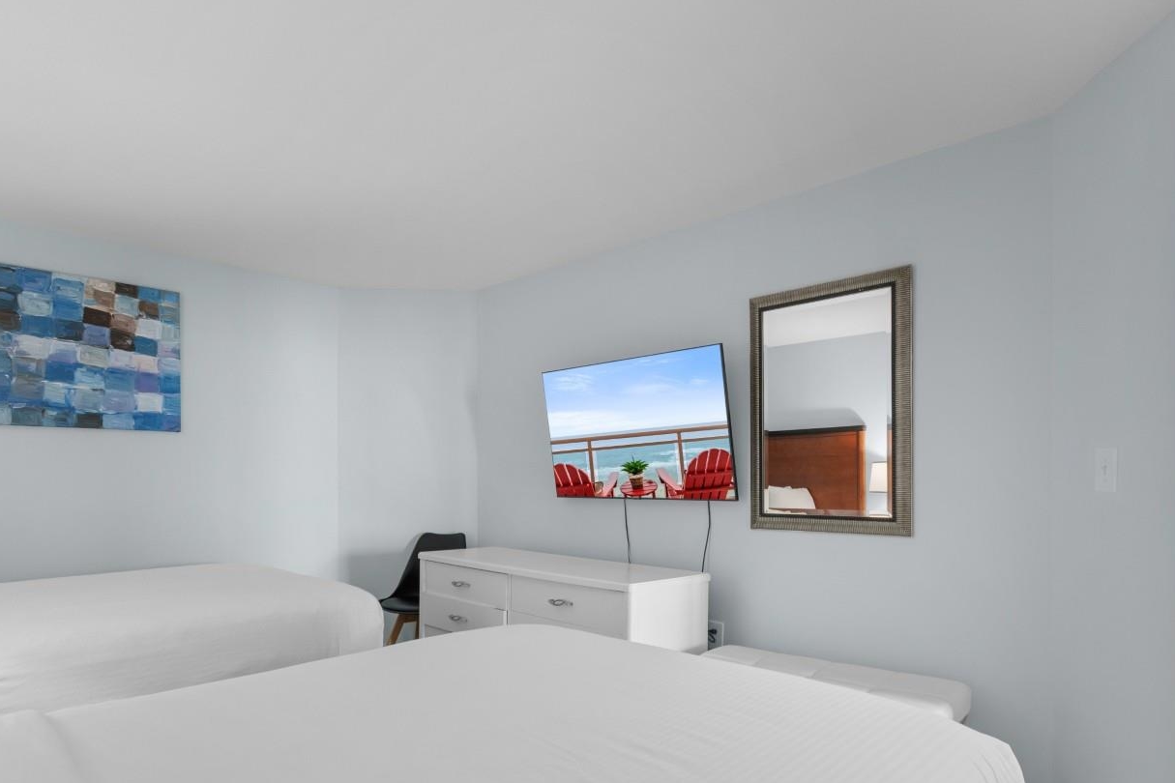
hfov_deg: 83.6
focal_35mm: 20
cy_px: 465
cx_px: 655
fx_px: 653
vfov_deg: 61.5
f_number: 4.5
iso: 100
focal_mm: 10
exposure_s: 2.5
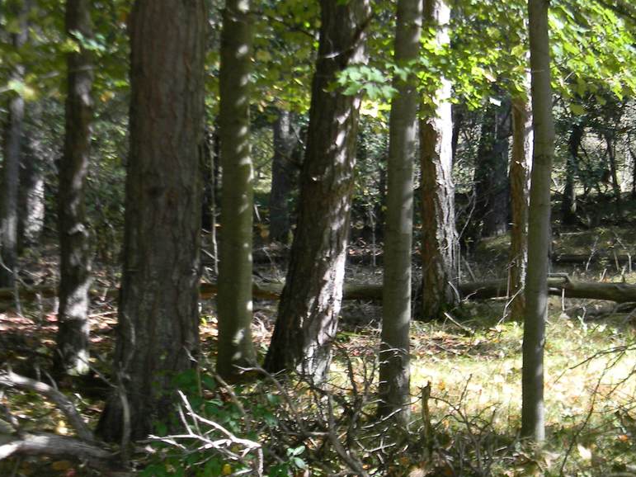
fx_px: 1433
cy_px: 263
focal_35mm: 78
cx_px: 521
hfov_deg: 24.6
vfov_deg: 18.9
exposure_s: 1/61.1
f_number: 3.9
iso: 80
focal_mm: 8.6
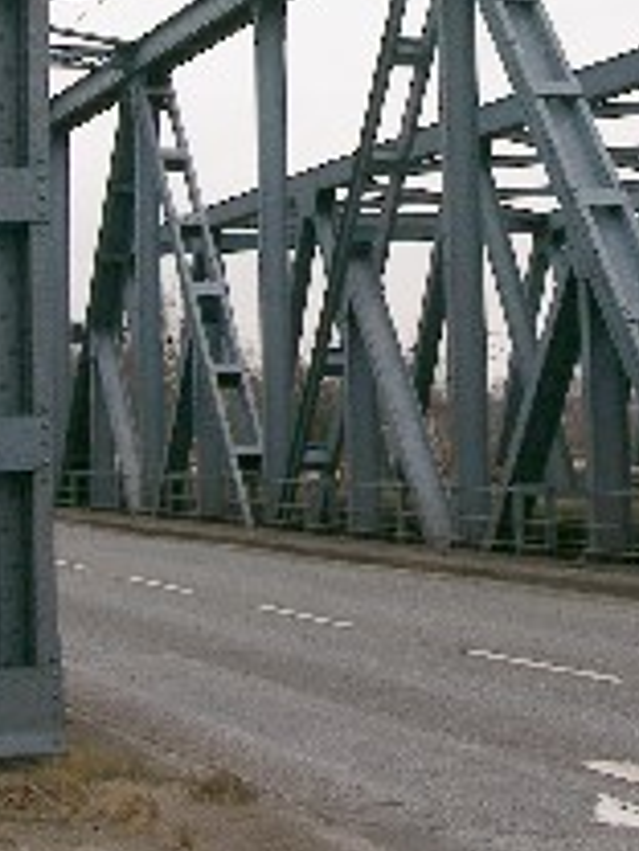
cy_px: 6
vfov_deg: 19.3
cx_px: 410
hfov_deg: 14.9
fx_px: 2437
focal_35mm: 99
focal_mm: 8.9
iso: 50
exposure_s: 1/73.7
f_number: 5.6
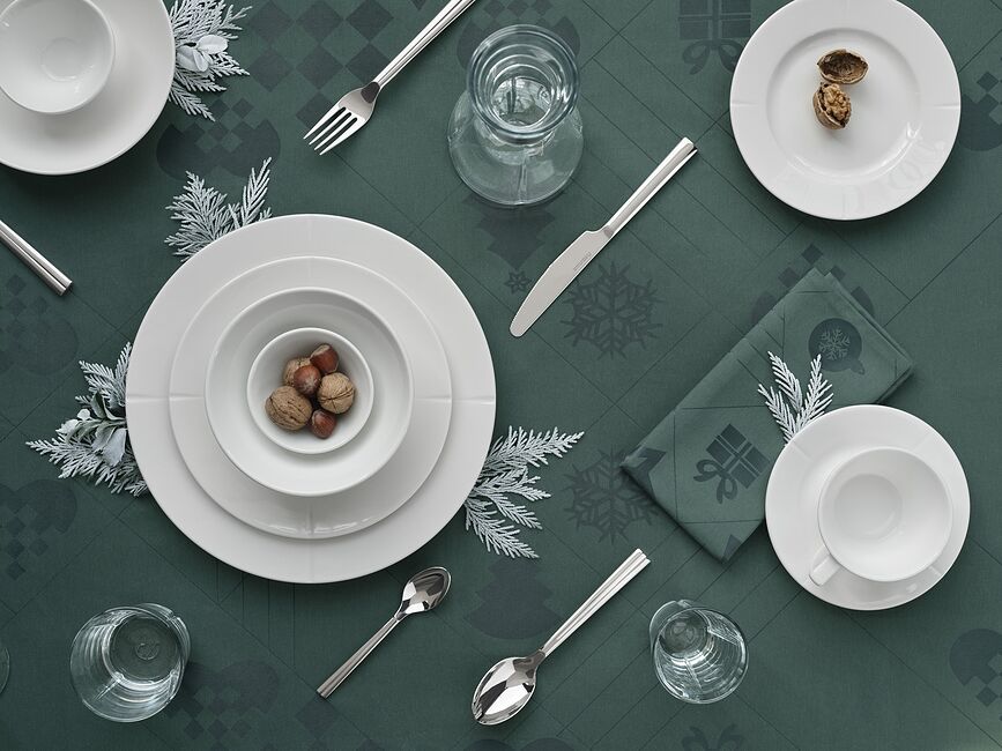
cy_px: 376
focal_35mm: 50
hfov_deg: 38.2
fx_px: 1447
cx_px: 501
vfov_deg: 29.1
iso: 100
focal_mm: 63
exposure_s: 1/50
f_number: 7.1
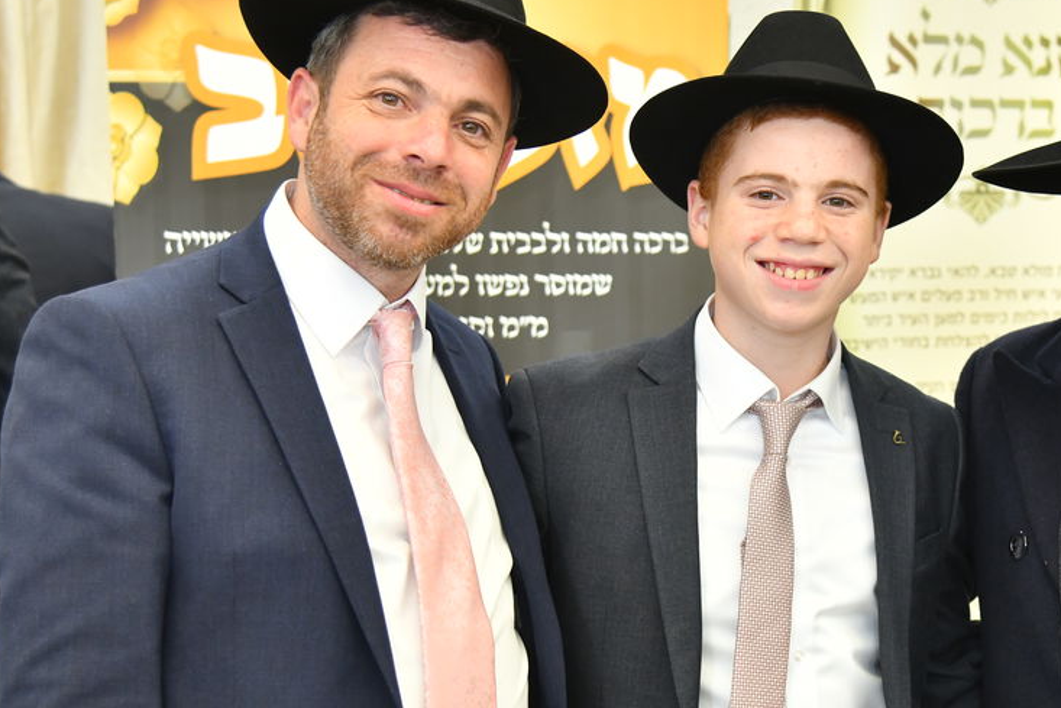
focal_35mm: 84
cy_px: 445
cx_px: 702
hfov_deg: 24.1
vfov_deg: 16.2
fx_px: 2476
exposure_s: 1/200
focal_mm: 44
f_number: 4.5
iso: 1000
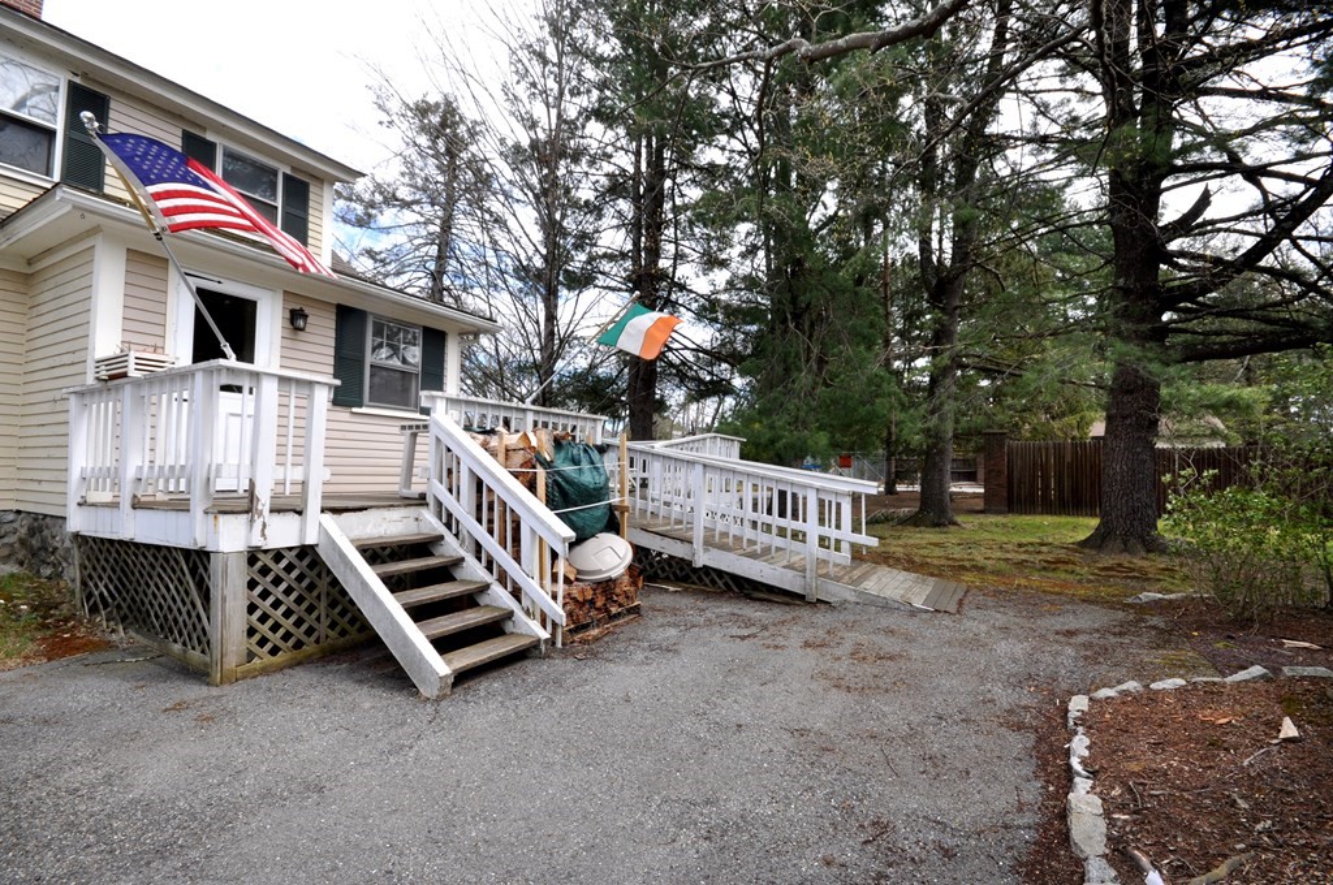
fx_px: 610
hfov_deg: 95.1
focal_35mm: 16
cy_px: 442
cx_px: 666
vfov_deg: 71.9
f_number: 13
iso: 400
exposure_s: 1/125
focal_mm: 11
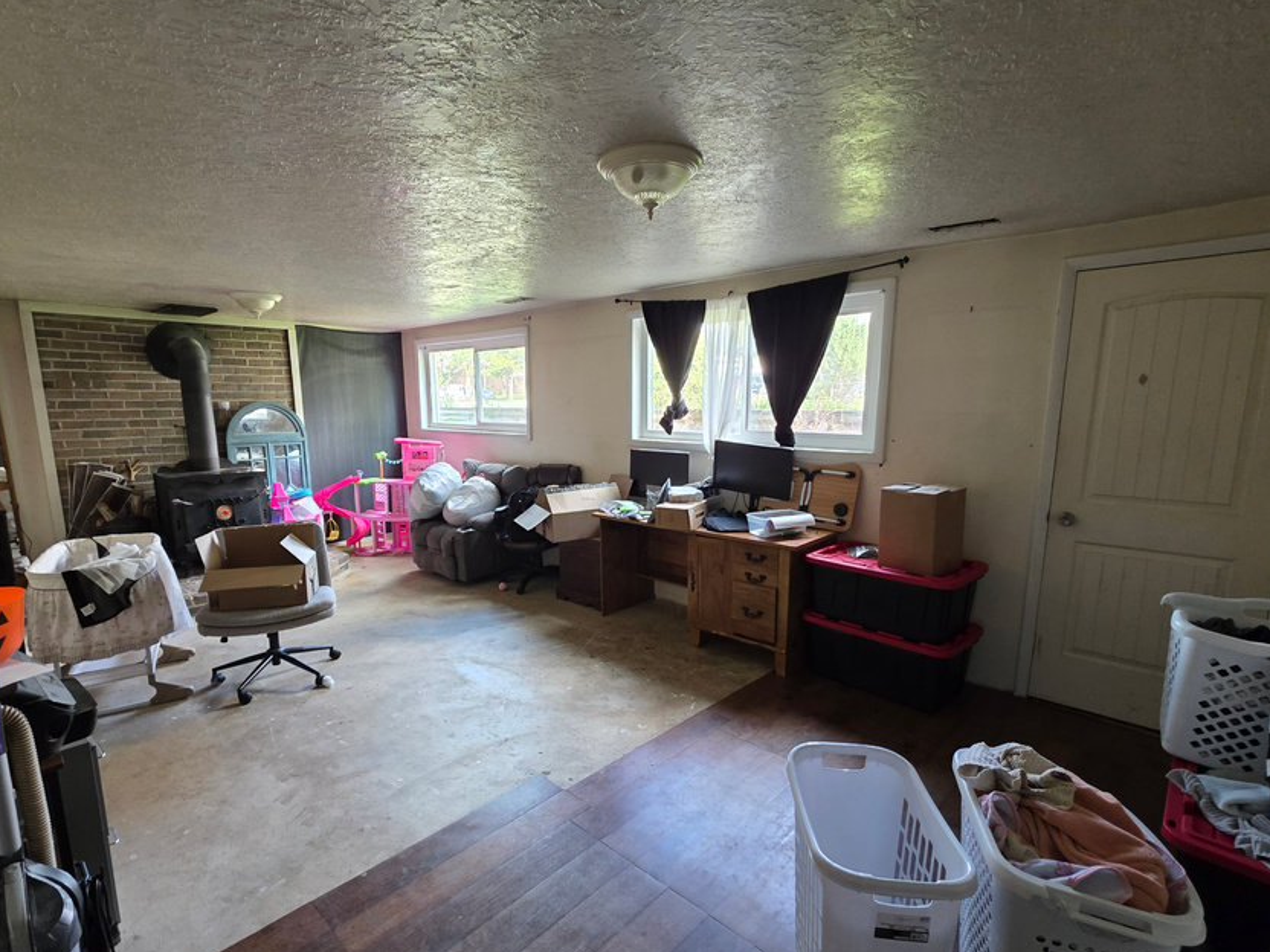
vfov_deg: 78.0
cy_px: 508
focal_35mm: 16
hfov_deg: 94.4
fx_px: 587
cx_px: 598
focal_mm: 2.2
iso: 400
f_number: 1.9
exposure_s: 1/60
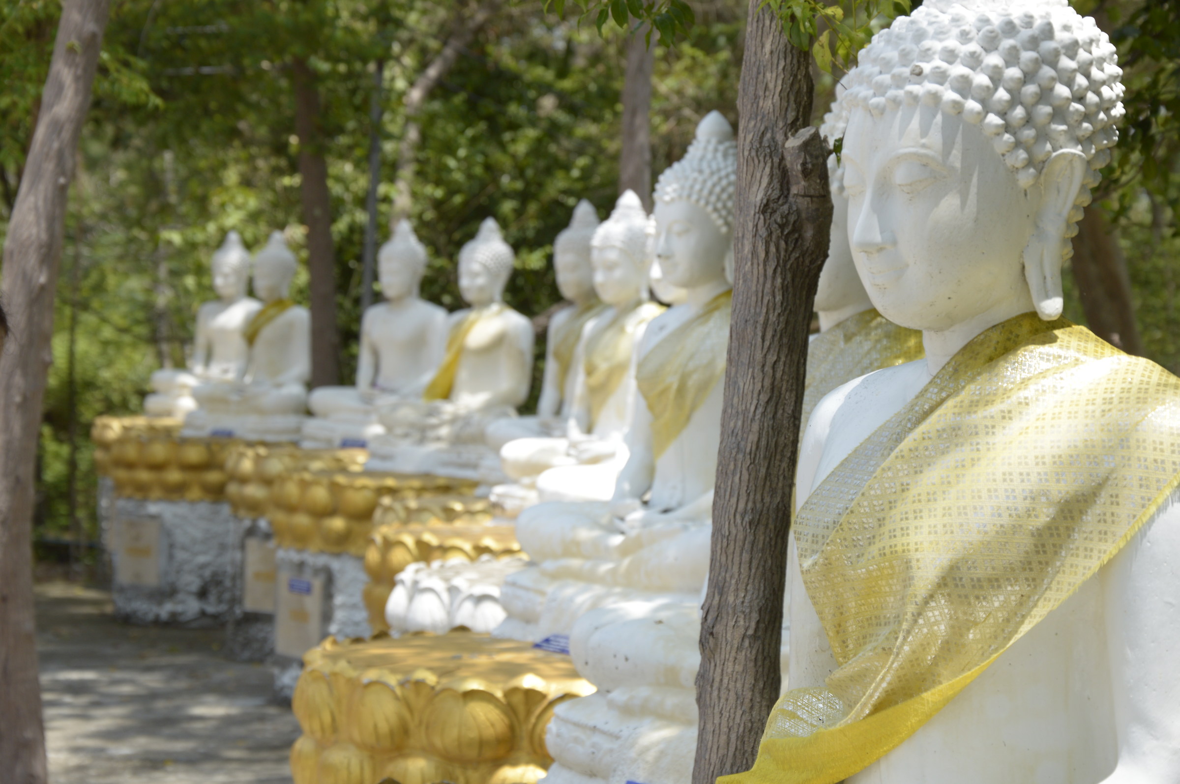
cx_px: 590
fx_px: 3684
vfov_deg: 12.2
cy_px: 392
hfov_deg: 18.2
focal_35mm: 112
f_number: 8
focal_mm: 75
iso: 200
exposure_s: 1/250
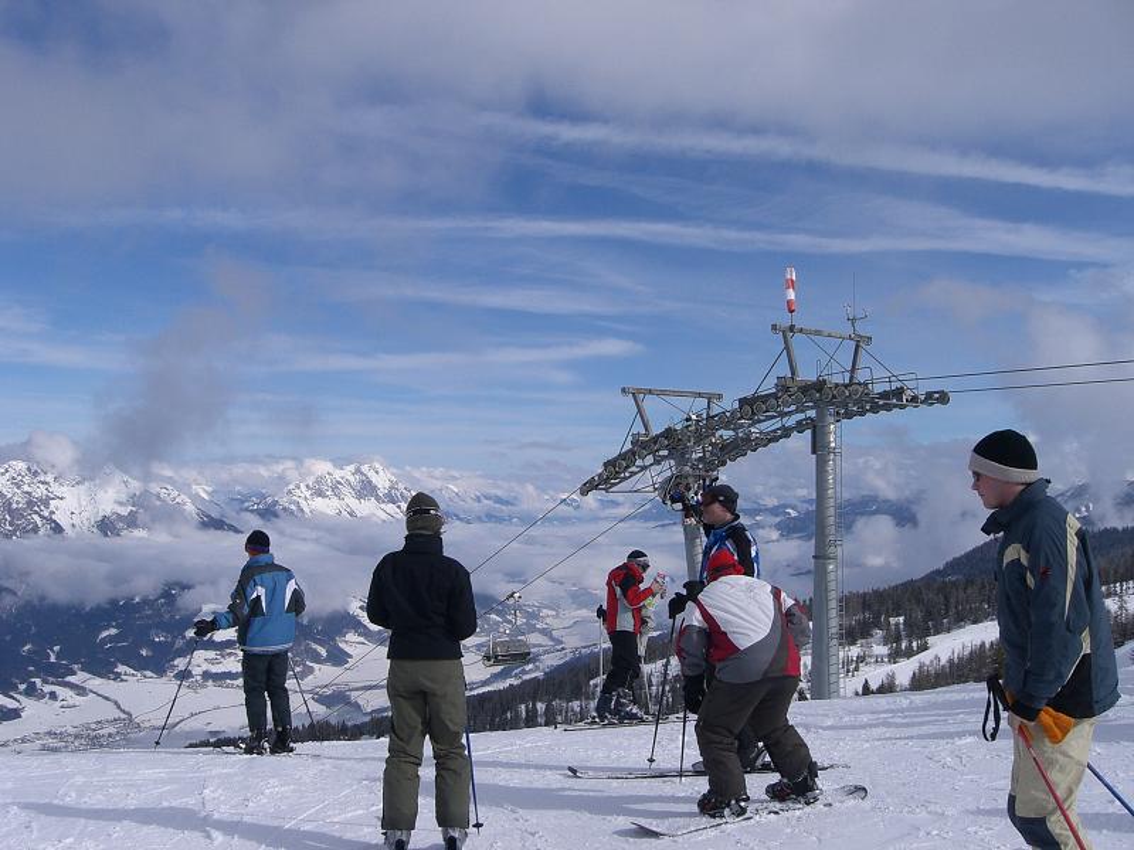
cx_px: 567
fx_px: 1245
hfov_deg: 49.0
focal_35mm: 38
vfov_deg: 37.7
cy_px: 425
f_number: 4.4
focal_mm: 6.3
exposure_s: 1/1600
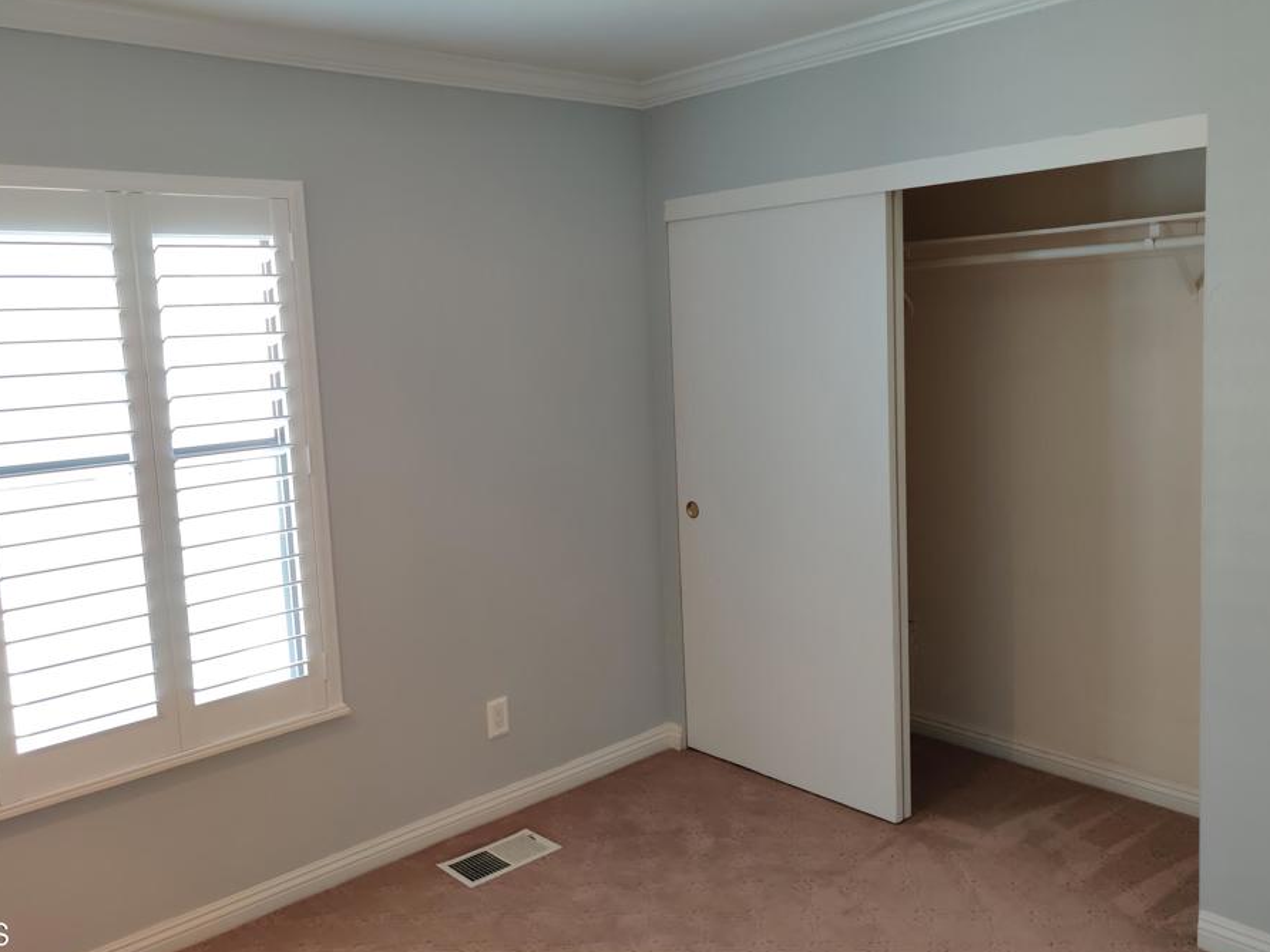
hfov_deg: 58.4
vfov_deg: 45.4
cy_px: 438
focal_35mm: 31
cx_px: 629
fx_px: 1137
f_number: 1.65
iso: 160
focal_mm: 4.75
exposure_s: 1/40
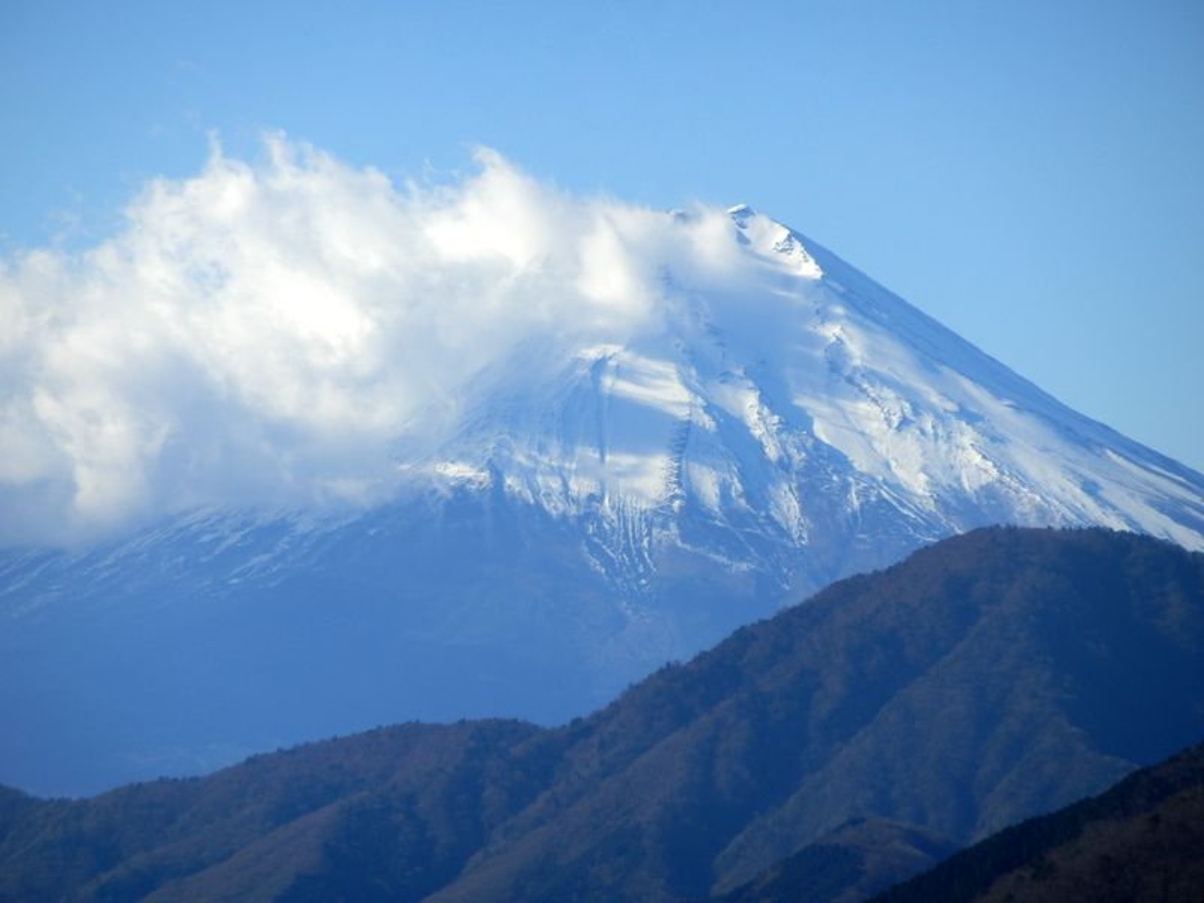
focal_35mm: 300
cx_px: 602
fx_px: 10434
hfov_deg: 6.6
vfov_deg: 5.0
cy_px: 452
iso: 80
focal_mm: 52.5
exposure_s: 1/500
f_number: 5.9
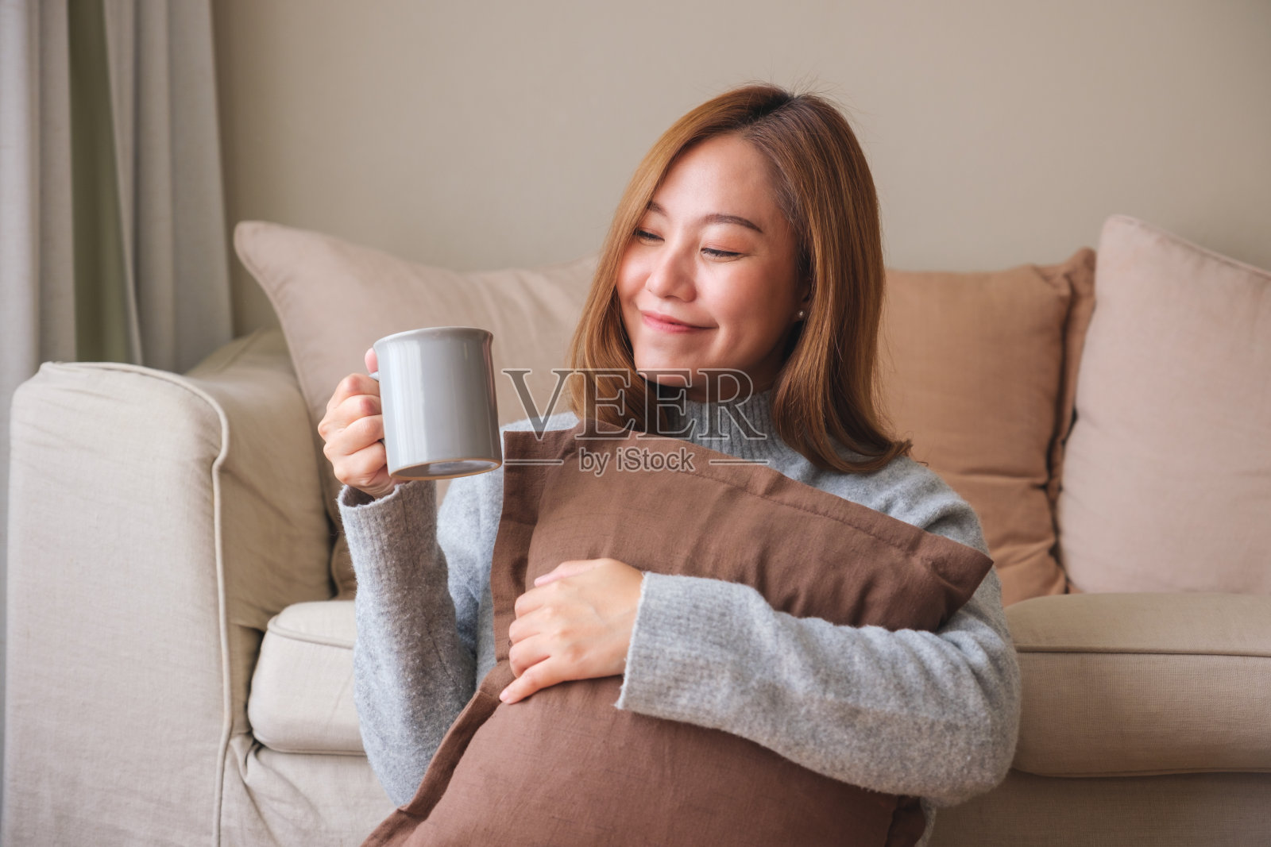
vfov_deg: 20.6
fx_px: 2330
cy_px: 424
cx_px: 636
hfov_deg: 30.5
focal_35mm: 66
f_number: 2.8
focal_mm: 44.1
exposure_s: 1/180
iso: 160
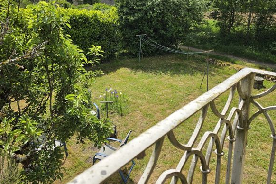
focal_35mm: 29
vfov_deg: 44.4
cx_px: 149
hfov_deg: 63.6
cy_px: 64
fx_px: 222
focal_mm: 6.3
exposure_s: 1/6574
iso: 80
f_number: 1.7
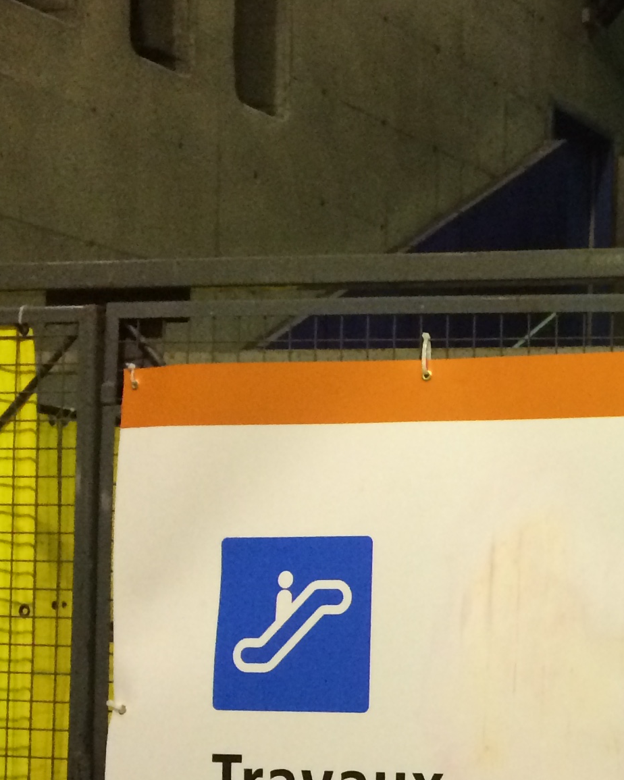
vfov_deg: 23.4
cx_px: 950
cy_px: 651
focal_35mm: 80
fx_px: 1847
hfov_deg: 17.2
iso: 250
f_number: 2.2
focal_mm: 4.15
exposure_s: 1/30
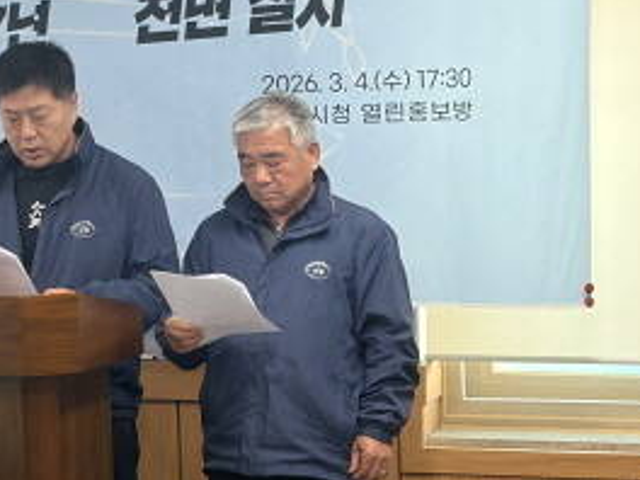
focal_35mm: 126
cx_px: -22
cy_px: 201
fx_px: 2330
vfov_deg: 11.8
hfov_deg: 15.3
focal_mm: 5.96
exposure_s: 1/60
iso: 100
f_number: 1.6
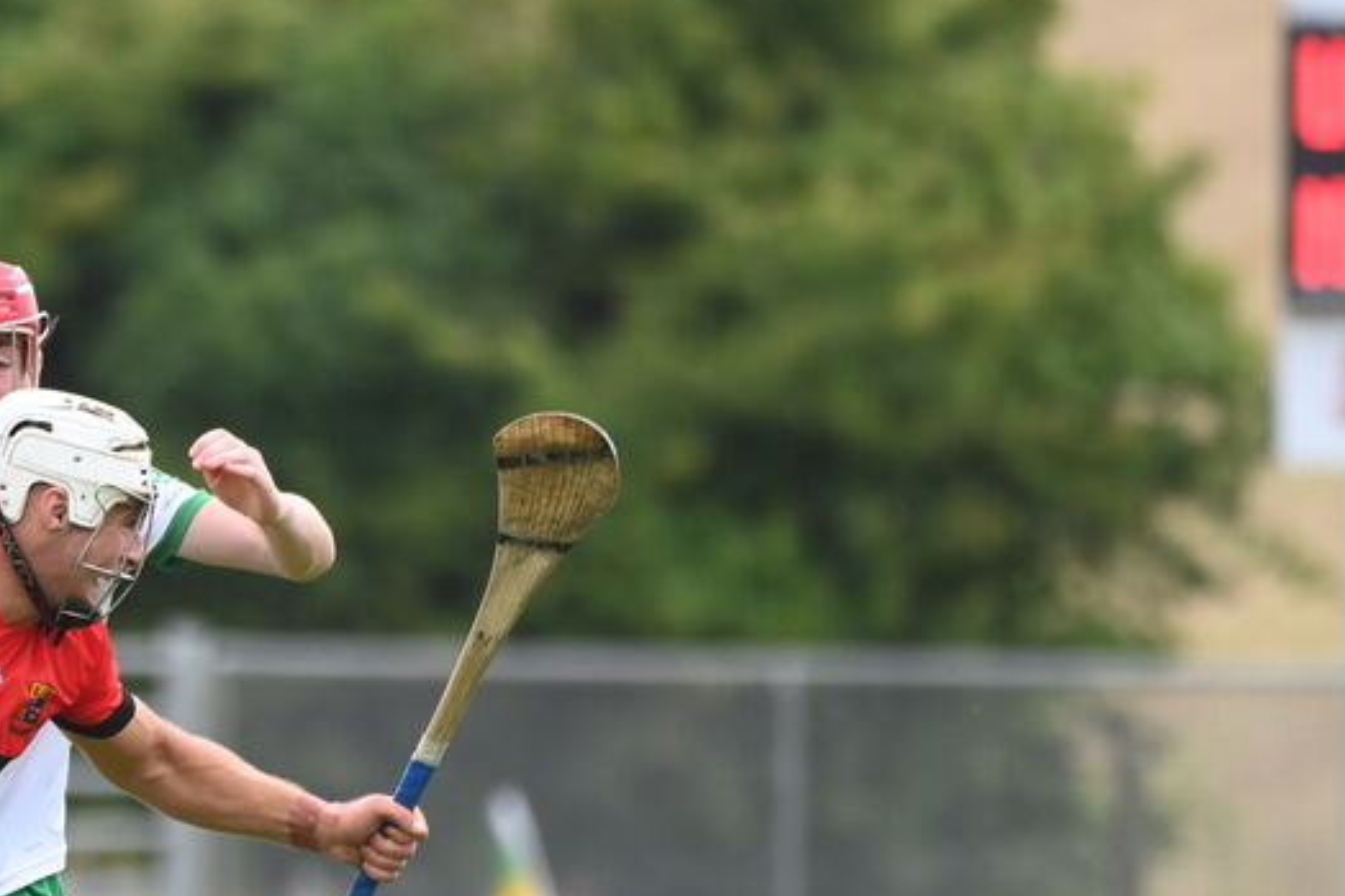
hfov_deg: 1.8
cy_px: 721
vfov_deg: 1.2
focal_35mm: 1146
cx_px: -126
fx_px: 42800
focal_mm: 500
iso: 640
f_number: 5.6
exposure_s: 1/1000
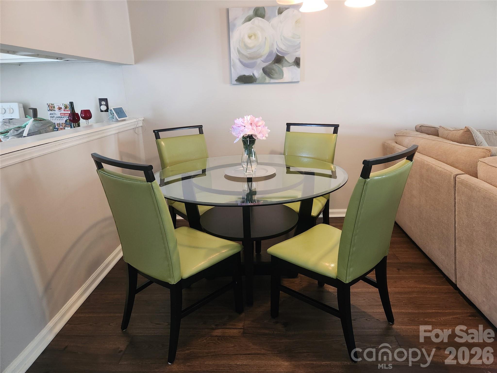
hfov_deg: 73.9
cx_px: 248
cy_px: 186
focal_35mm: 23
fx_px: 330
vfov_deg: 58.9
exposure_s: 1/60
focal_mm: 5.4
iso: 500
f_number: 1.8
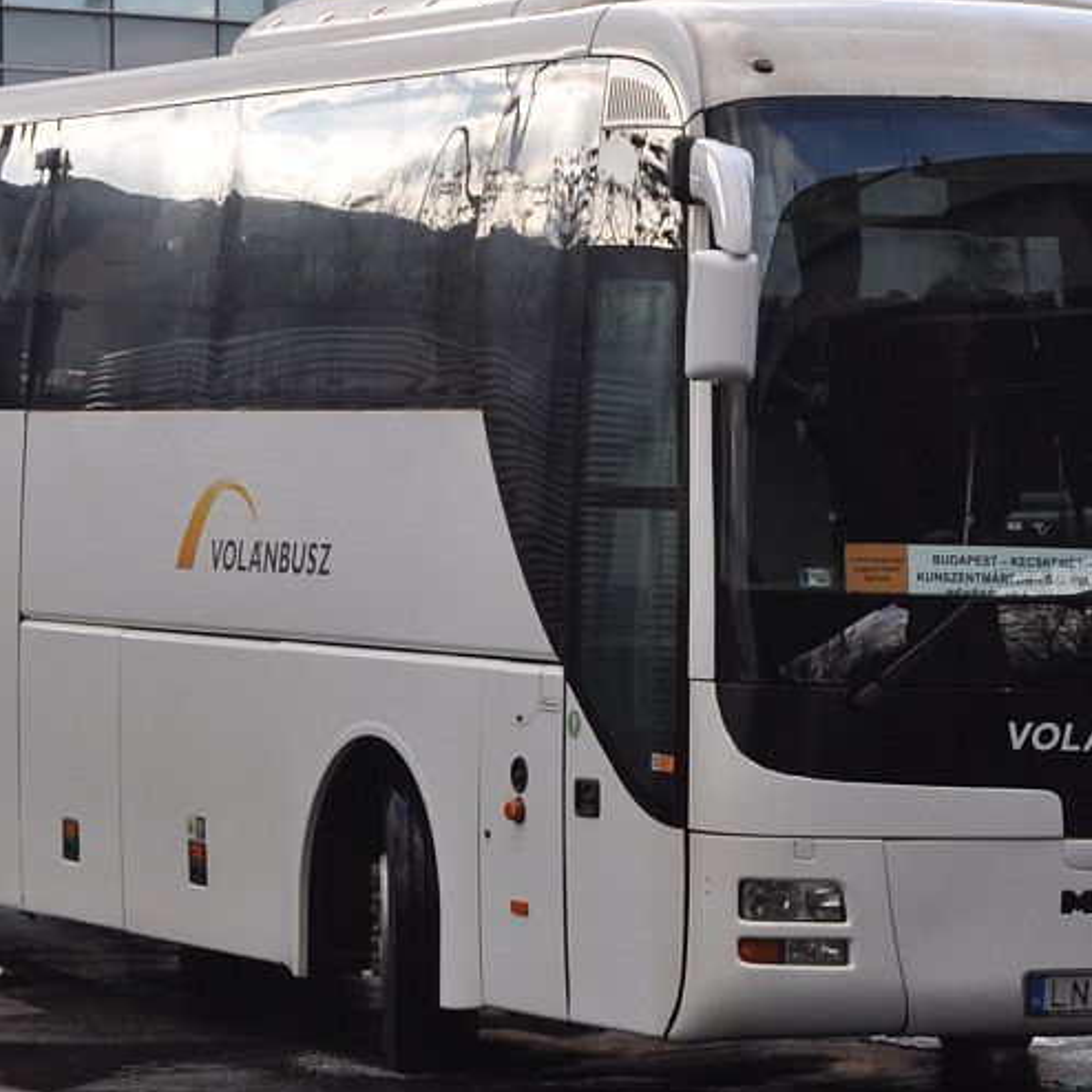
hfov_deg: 10.6
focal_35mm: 164
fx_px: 5861
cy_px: 338
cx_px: 607
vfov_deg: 10.6
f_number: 4.8
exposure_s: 1/1000
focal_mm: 45
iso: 560
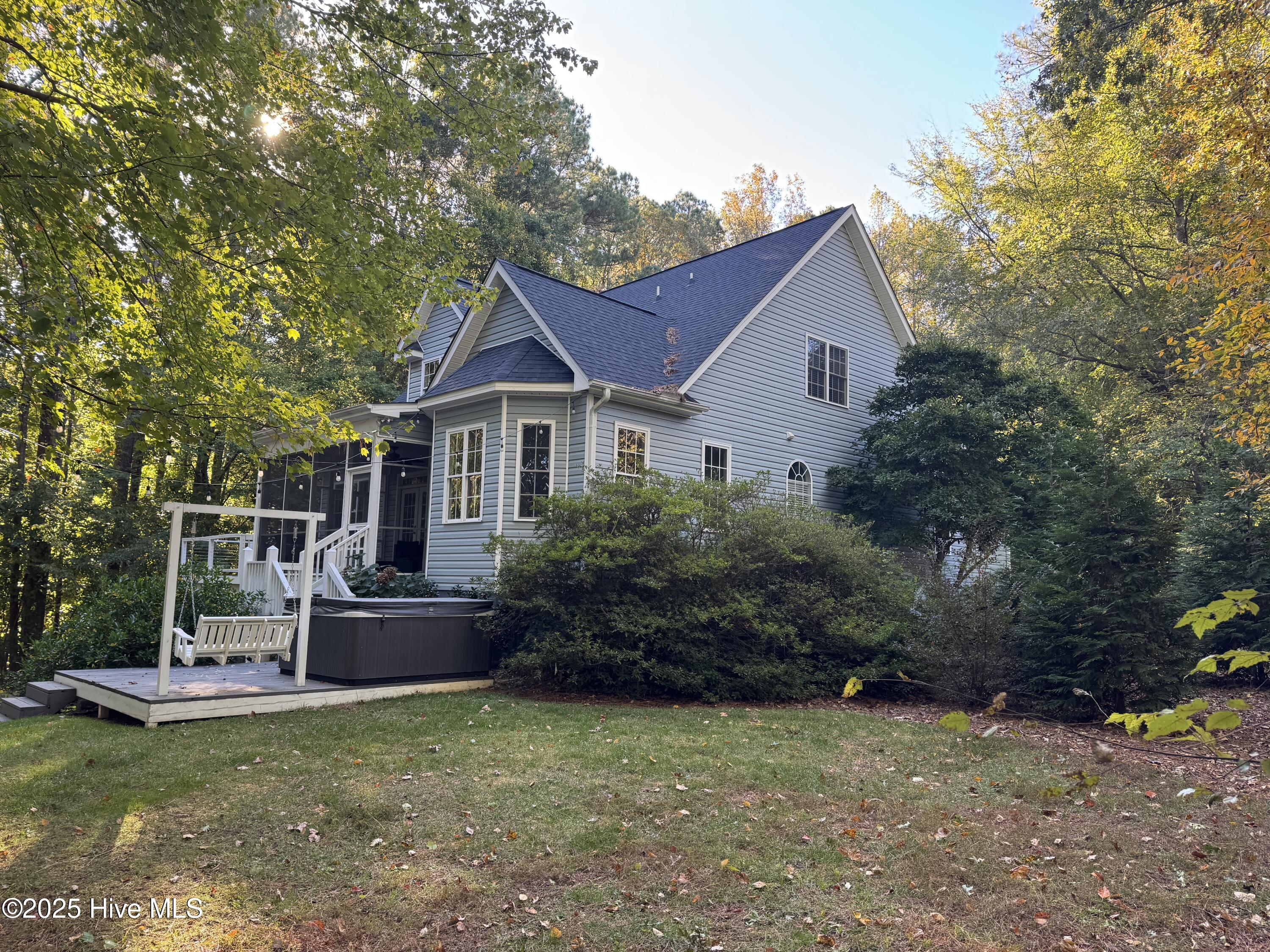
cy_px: 476
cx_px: 635
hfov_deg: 71.6
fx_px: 881
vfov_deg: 56.8
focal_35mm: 24
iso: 64
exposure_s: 1/121
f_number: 1.78
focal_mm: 6.76
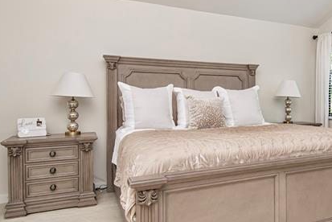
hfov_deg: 60.9
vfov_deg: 45.0
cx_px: 239
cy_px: 102
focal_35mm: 29
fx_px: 268
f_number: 5
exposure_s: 1/100
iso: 800
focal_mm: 10
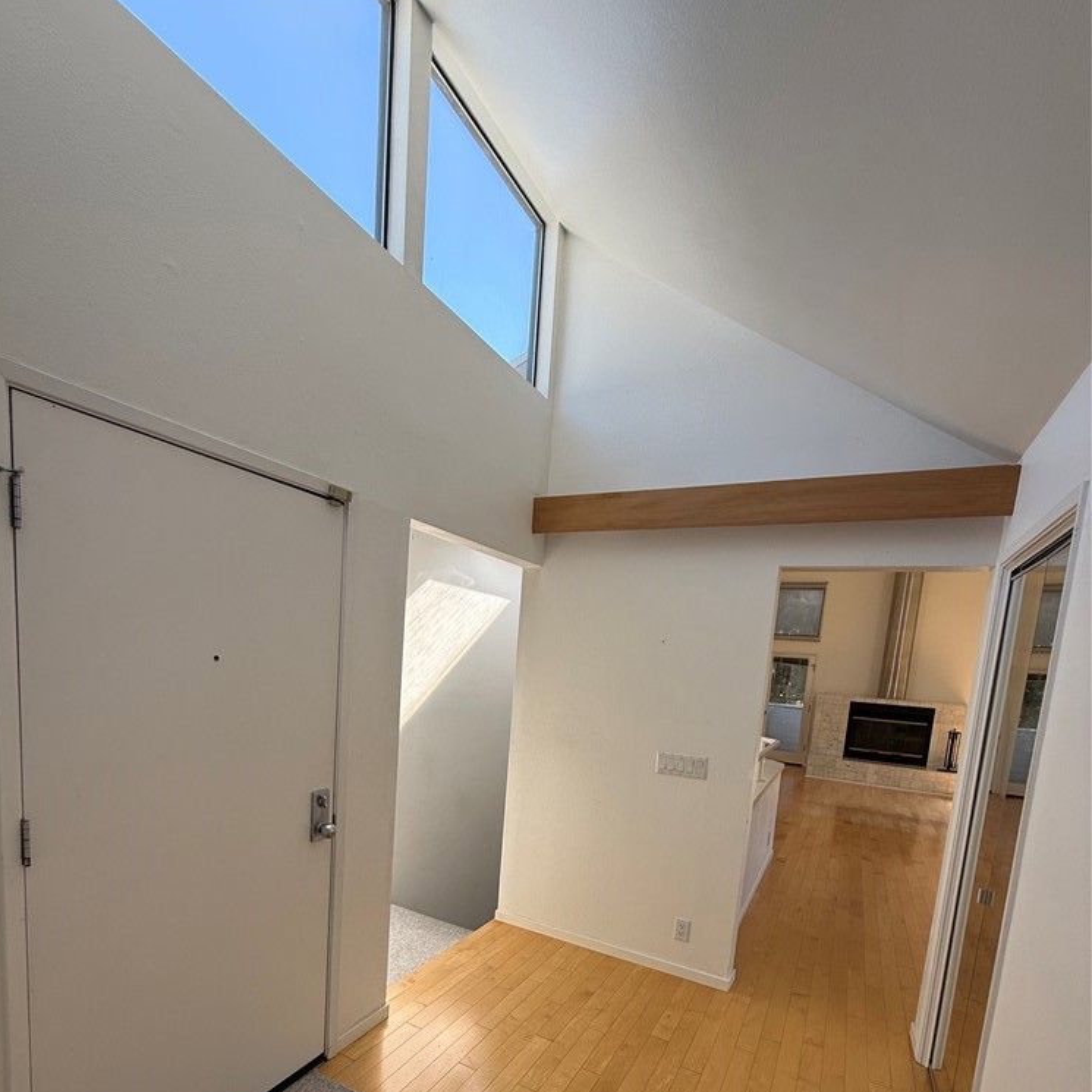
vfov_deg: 80.8
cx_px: 531
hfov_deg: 83.9
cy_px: 739
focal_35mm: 17
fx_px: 607
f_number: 2.2
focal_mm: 2.22
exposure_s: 1/297
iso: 50
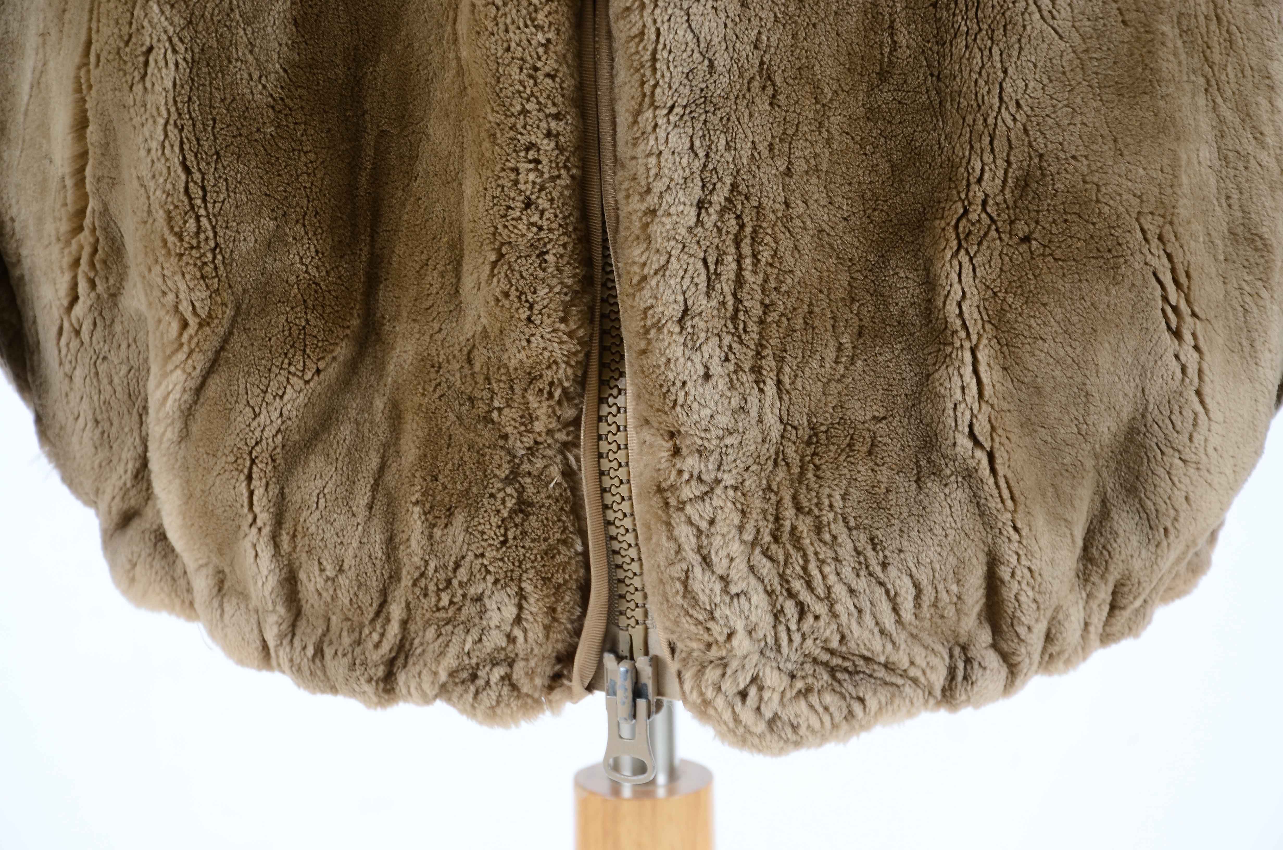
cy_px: 425
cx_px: 642
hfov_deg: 14.0
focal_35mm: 147
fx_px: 5228
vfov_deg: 9.3
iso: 160
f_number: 7.1
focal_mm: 98
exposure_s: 1/80
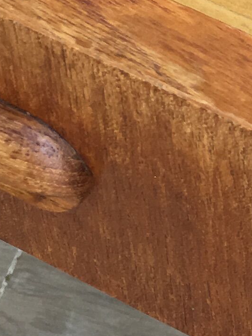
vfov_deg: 11.8
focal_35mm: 164
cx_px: 472
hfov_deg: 8.6
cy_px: -87
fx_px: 1591
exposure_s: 1/100
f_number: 2.2
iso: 32
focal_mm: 4.15
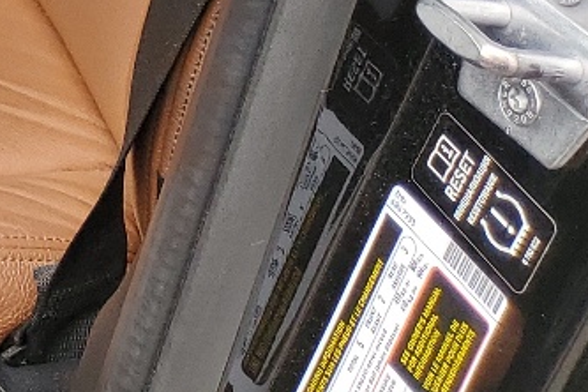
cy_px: -544
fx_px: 2123
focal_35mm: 130
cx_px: -807
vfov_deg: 9.4
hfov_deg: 12.5
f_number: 1.5
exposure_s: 1/294
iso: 50
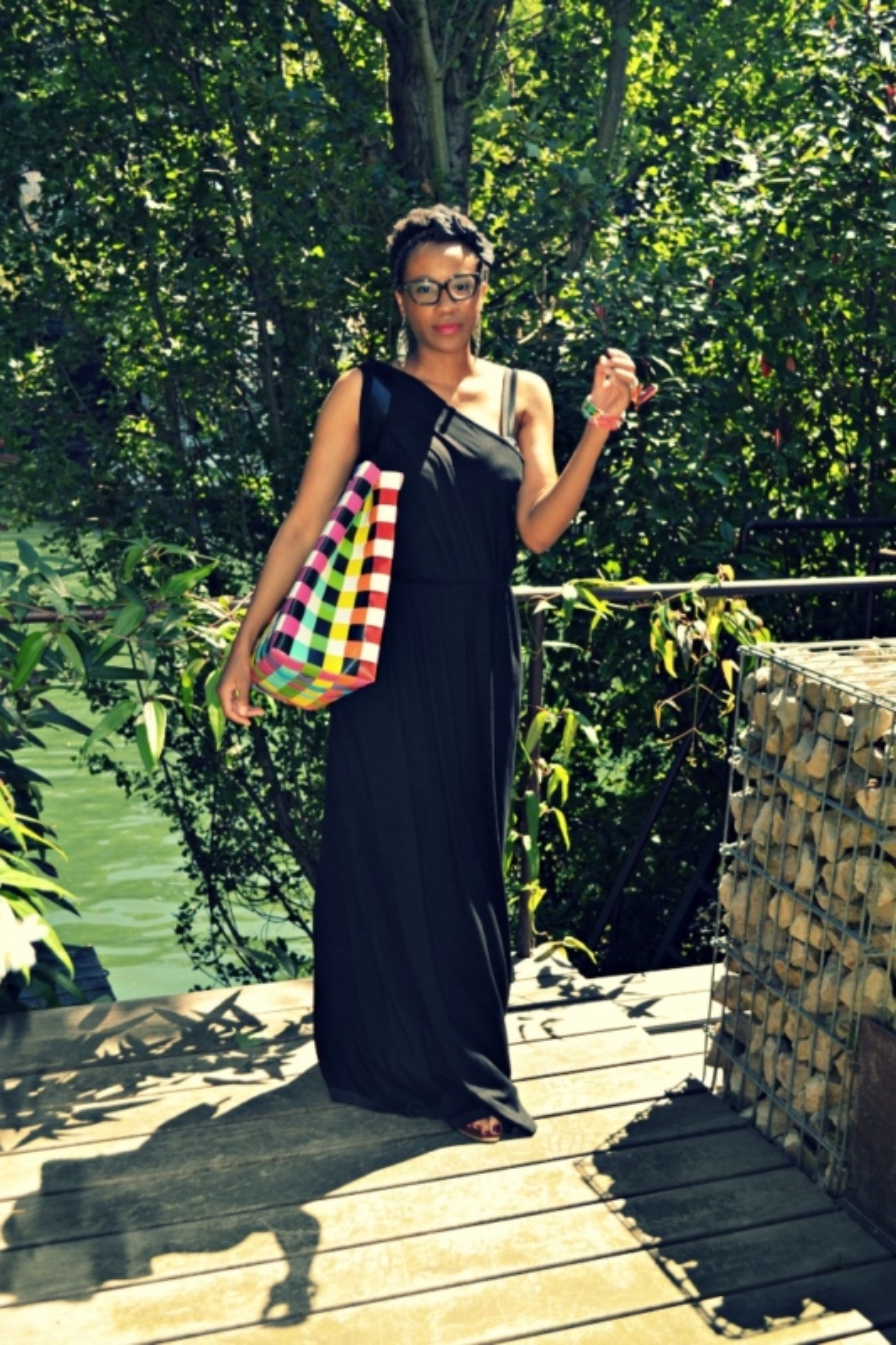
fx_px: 1457
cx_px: 448
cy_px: 672
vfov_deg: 49.6
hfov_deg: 34.2
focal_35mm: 39
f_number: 4.2
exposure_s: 1/200
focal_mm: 26
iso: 100
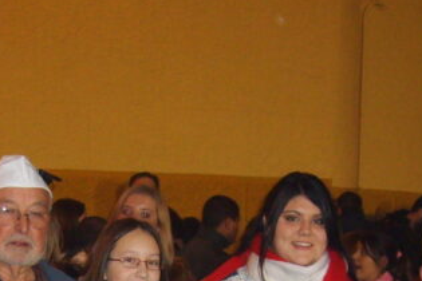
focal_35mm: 111
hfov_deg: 18.2
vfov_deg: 11.9
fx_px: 1301
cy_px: 401
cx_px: 75
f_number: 2.8
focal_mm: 5.8
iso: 140
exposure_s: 1/45
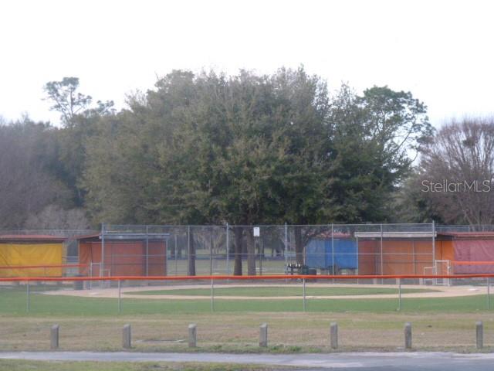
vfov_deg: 11.3
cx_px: 247
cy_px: 186
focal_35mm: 131
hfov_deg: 15.1
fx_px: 1869
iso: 500
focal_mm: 23.4
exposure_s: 1/60
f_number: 5.2
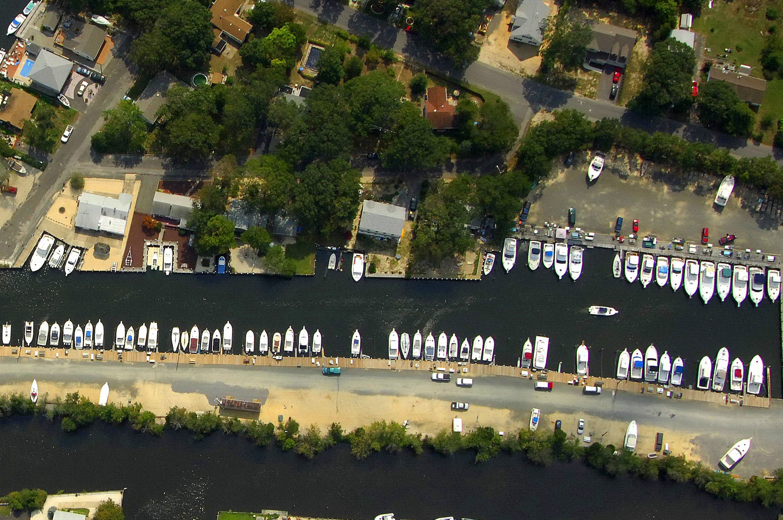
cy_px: 304
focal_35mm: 74
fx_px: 1608
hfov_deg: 26.5
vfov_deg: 18.4
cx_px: 85
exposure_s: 1/1000
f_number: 7.1
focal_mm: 24
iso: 400
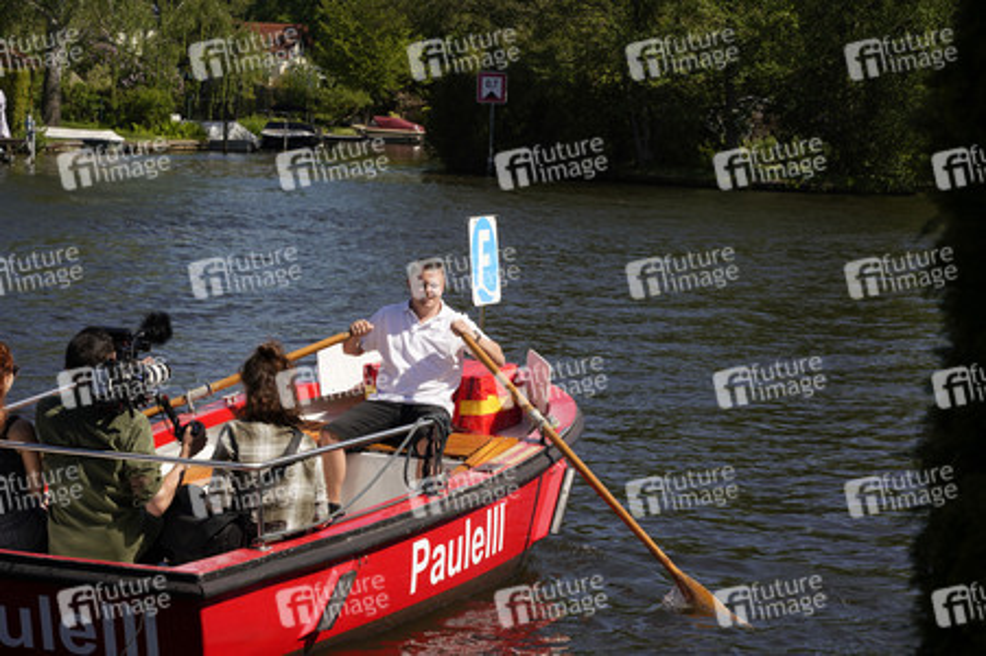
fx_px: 2490
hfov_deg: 22.4
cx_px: 493
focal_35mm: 91
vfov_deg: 15.0
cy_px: 328
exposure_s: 1/320
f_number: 10
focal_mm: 91
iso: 160
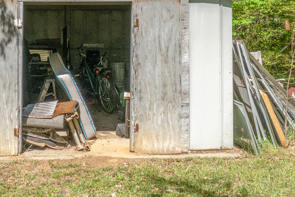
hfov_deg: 36.0
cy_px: 13
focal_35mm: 54
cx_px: 74
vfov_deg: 24.2
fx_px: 442
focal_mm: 8.38
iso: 100
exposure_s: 1/640
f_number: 2.8
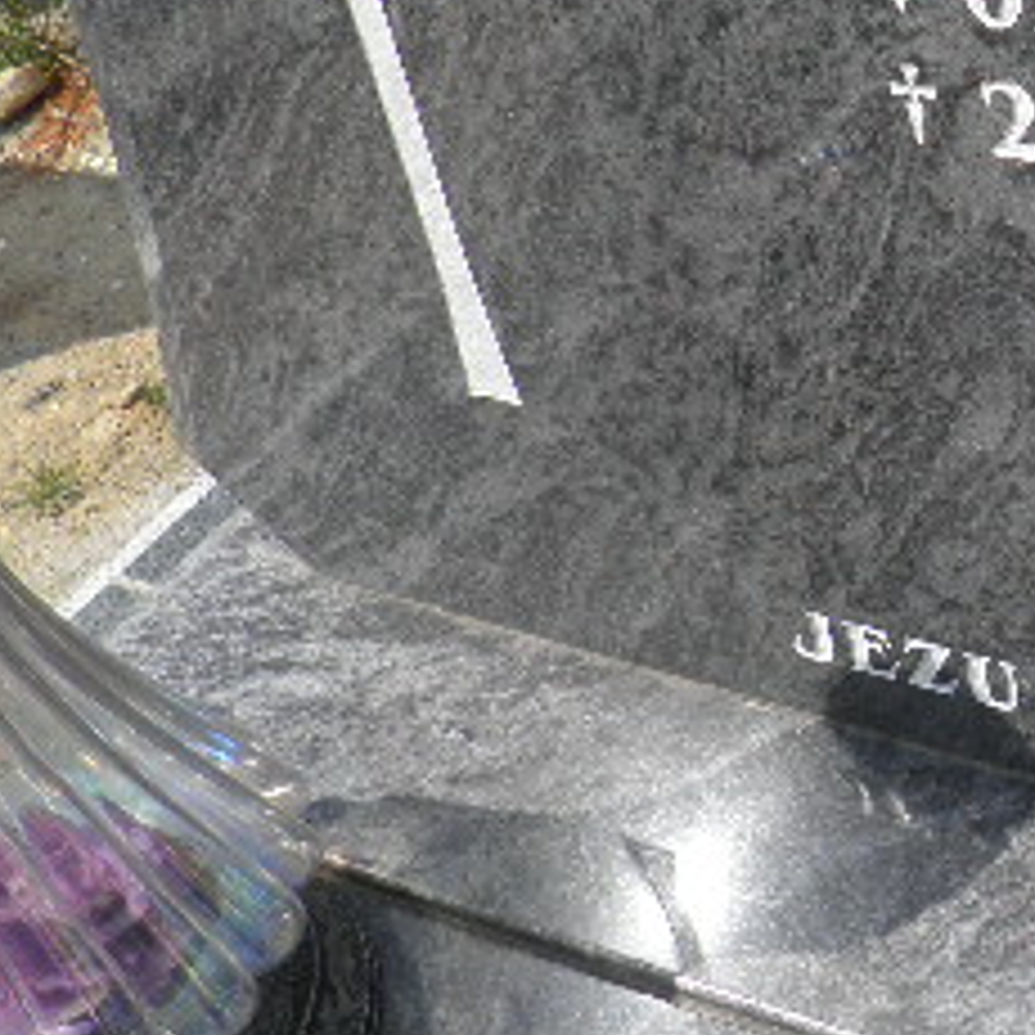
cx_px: 1251
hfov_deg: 25.9
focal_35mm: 59
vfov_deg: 27.8
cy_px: 76
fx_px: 1996
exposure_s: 1/160
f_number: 8.3
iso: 64
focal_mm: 4.3
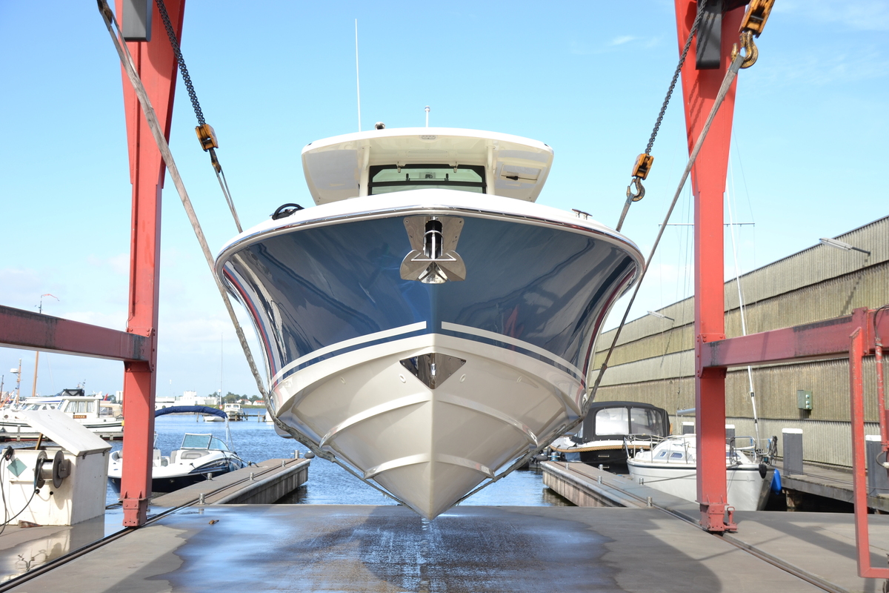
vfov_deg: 28.9
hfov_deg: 42.3
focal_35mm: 46
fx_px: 1148
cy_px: 296
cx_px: 444
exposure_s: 1/200
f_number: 5.6
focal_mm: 31
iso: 100
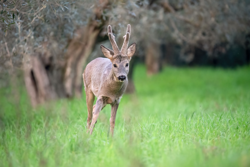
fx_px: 3334
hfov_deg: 4.3
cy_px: 84
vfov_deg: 2.9
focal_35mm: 480
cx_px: 125
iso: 5600
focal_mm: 480
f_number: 6.3
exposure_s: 1/250
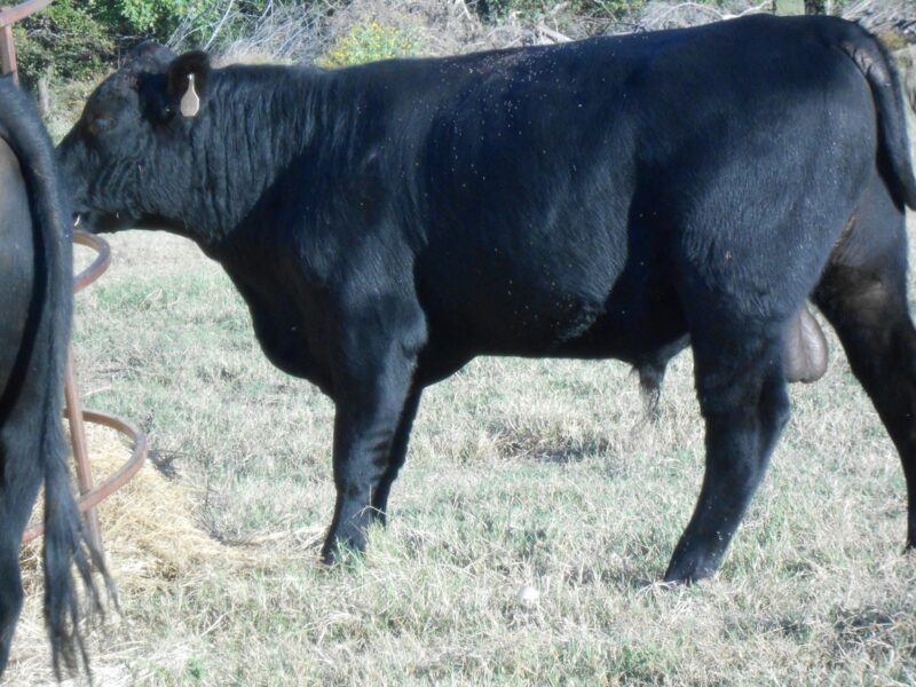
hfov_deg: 12.7
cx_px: 458
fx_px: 4128
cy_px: 344
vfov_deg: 9.5
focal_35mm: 156
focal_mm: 27.6
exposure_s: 1/320
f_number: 6.5
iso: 400
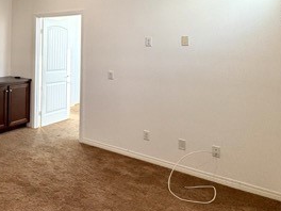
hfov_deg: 46.3
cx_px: 7
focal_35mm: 34
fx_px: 276
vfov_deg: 40.2
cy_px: 44
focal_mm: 2.22
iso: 100
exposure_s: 1/120
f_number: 2.2
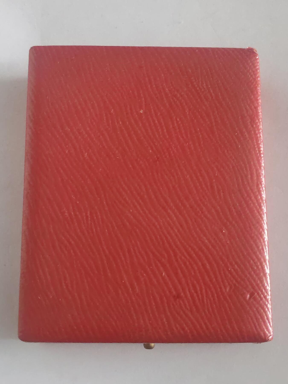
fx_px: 599
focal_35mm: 54
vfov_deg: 35.5
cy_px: 192
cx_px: 144
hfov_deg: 27.0
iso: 800
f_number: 1.95
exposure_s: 1/25
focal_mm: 5.52
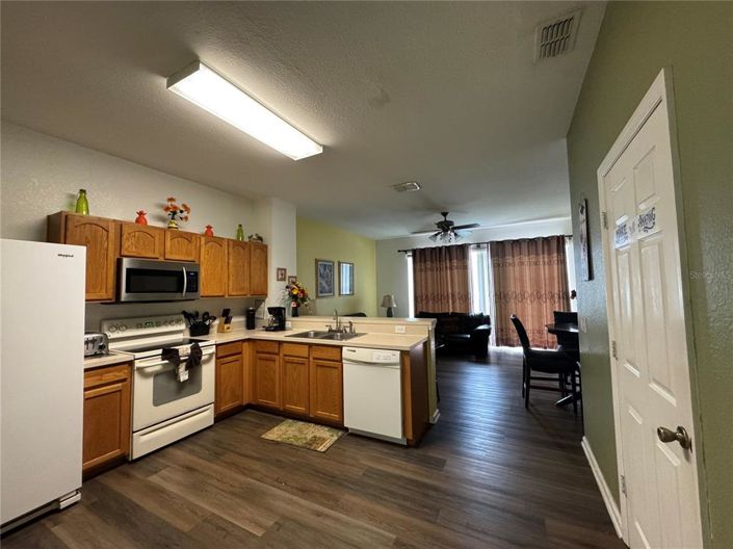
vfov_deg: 85.6
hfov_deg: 102.1
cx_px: 366
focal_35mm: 14
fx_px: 296
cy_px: 274
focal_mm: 2.22
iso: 500
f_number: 2.2
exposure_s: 1/60
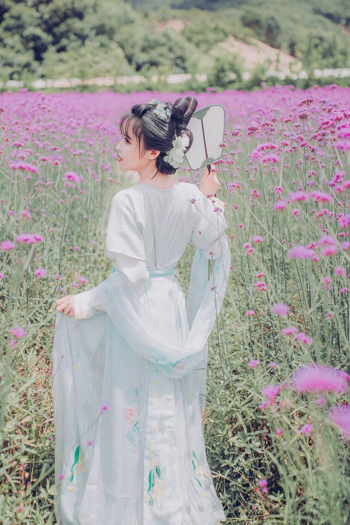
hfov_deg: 31.2
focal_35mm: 43
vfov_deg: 45.4
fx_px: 627
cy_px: 240
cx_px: 160
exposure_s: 1/2500
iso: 100
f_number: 1.6
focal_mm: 35
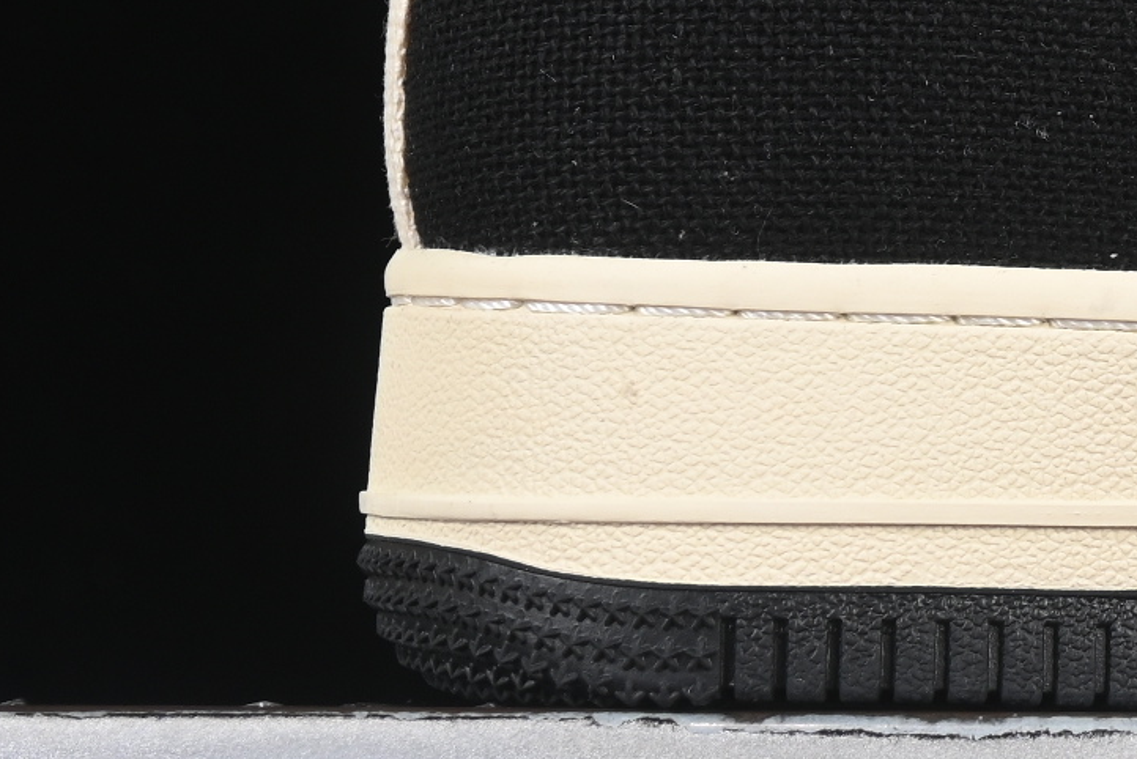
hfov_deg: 7.0
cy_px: -195
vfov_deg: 4.7
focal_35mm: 289
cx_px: 1847
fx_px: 9131
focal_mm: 50
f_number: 6.3
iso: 160
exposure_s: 1/50
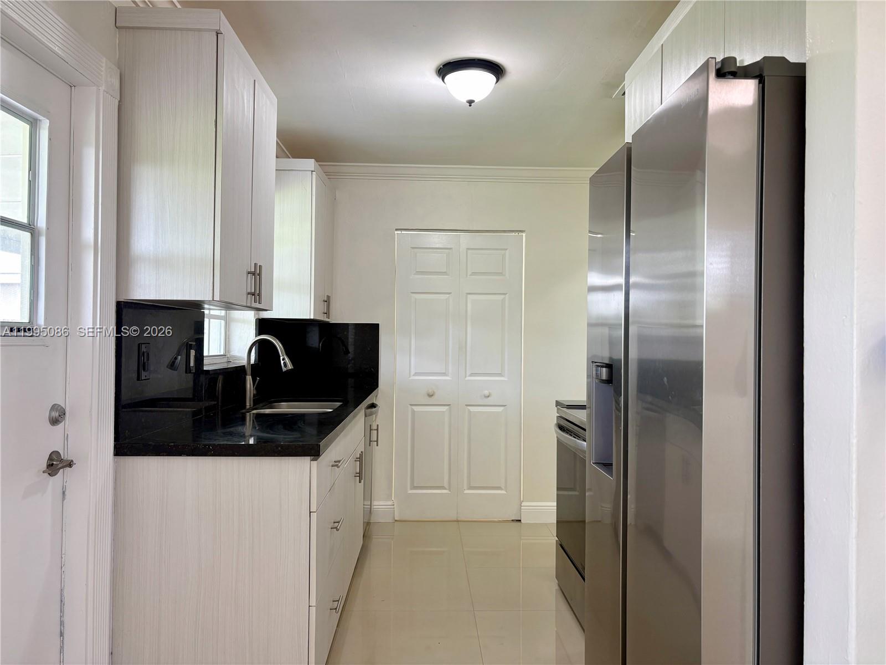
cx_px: 443
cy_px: 332
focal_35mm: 26
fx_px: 665
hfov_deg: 67.3
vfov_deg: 53.1
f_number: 1.6
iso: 80
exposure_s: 1/60
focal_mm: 5.96
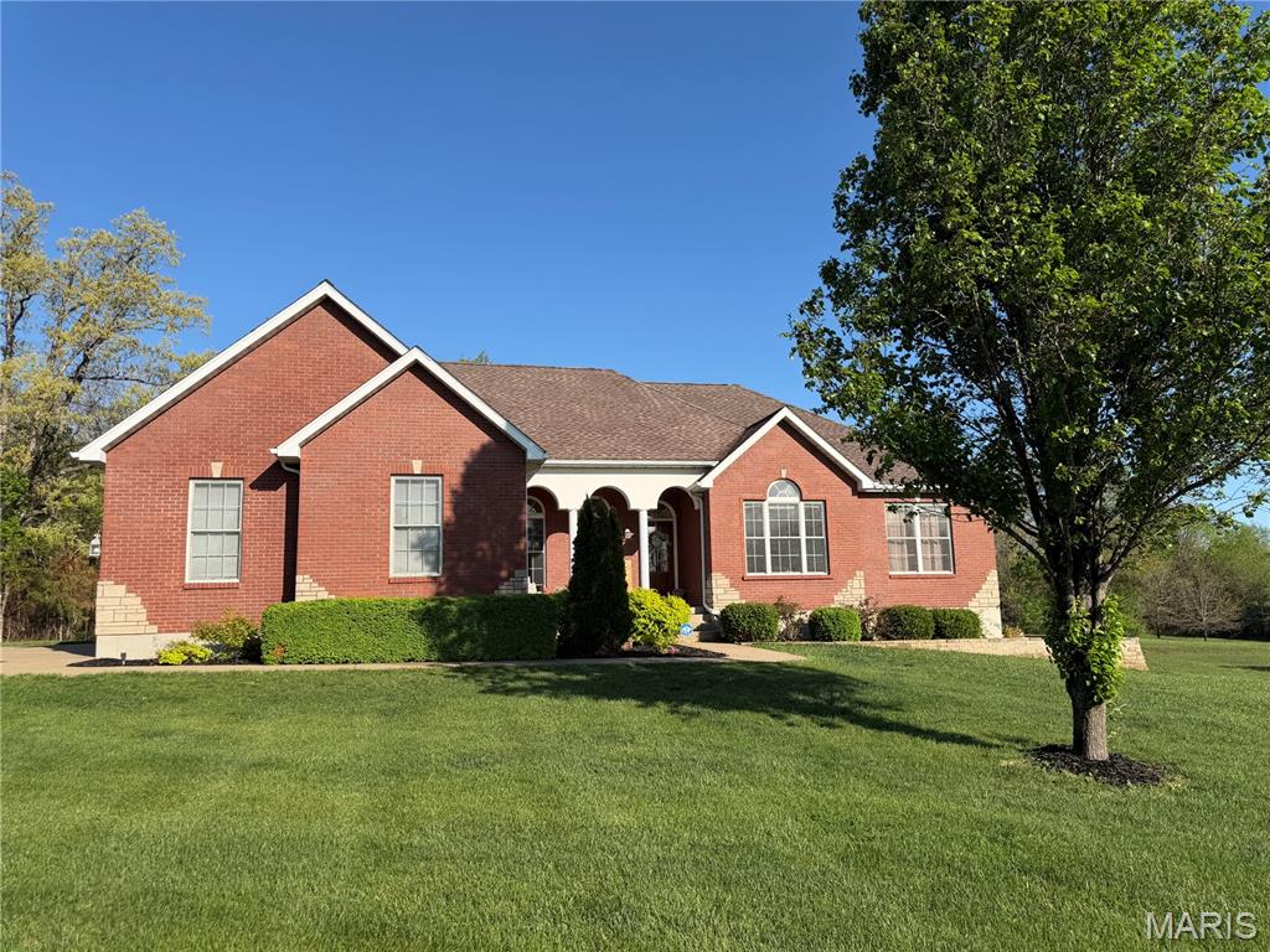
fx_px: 881
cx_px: 635
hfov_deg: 71.6
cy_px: 476
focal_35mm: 24
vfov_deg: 56.8
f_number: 1.78
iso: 80
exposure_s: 1/3759
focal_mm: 6.76
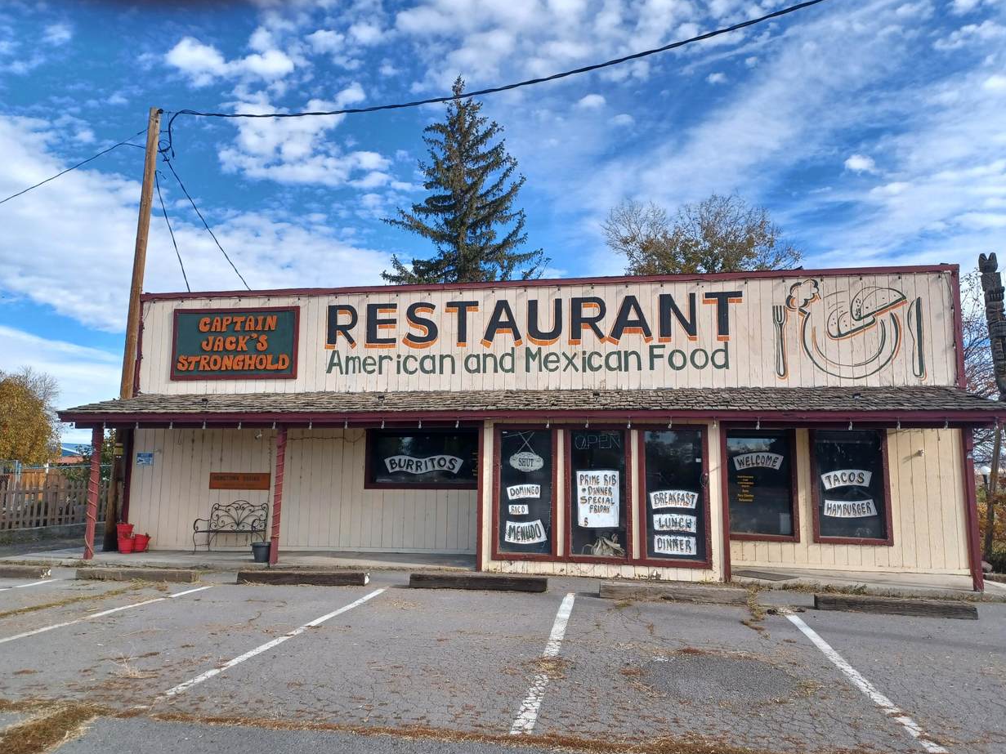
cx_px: 509
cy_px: 364
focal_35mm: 26
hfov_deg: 67.3
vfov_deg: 53.0
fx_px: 756
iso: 32
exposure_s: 1/332
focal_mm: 4.6
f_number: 1.8
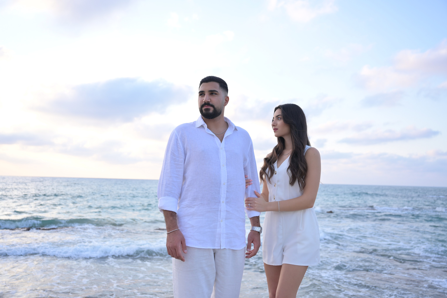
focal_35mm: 30
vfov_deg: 43.0
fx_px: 379
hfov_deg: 61.1
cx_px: 224
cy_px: 149
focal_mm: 30.5
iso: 160
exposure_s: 1/320
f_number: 3.5
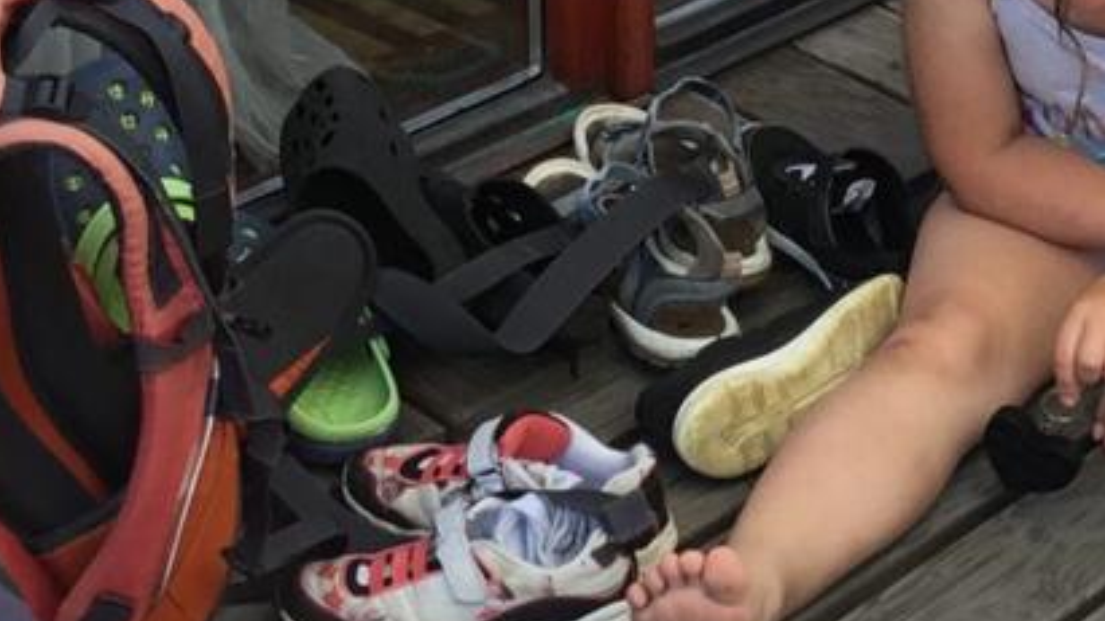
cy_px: 108
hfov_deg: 18.8
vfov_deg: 11.0
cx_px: 1186
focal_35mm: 110
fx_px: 3222
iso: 25
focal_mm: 3.3
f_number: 2.4
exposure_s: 1/176
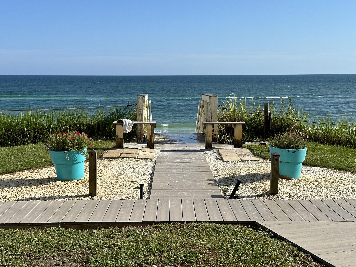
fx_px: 494
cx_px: 178
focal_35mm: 48
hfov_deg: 39.7
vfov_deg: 30.3
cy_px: 134
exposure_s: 1/5263
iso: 64
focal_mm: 6.86
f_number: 1.78
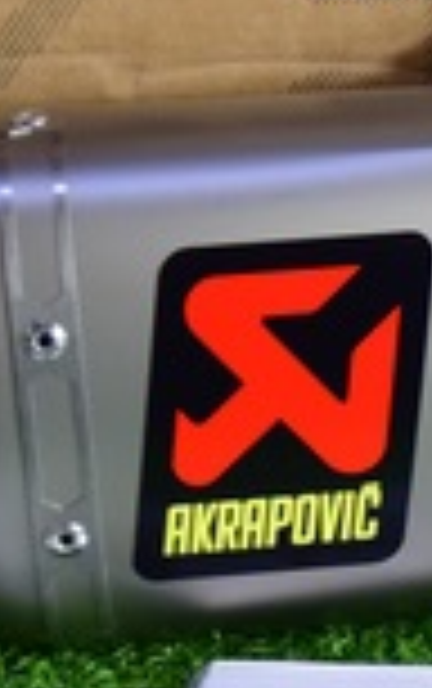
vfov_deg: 10.5
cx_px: 778
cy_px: 614
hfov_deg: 6.5
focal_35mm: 198
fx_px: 3722
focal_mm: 31
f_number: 3.3
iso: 800
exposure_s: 1/60
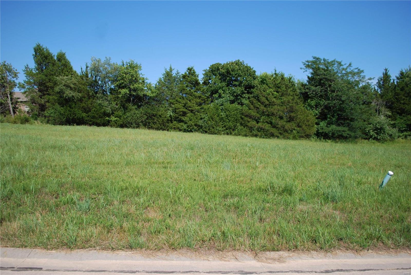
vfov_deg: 43.7
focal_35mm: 30
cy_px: 138
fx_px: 343
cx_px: 206
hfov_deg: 61.9
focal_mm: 20
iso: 100
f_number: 3.8
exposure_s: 1/800
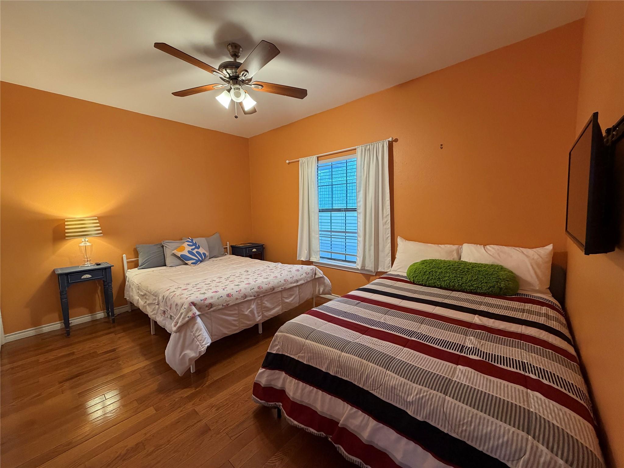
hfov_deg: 102.1
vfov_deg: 85.7
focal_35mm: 14
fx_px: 252
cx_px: 312
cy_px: 234
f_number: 2.2
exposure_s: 1/60
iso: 320
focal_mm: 2.22
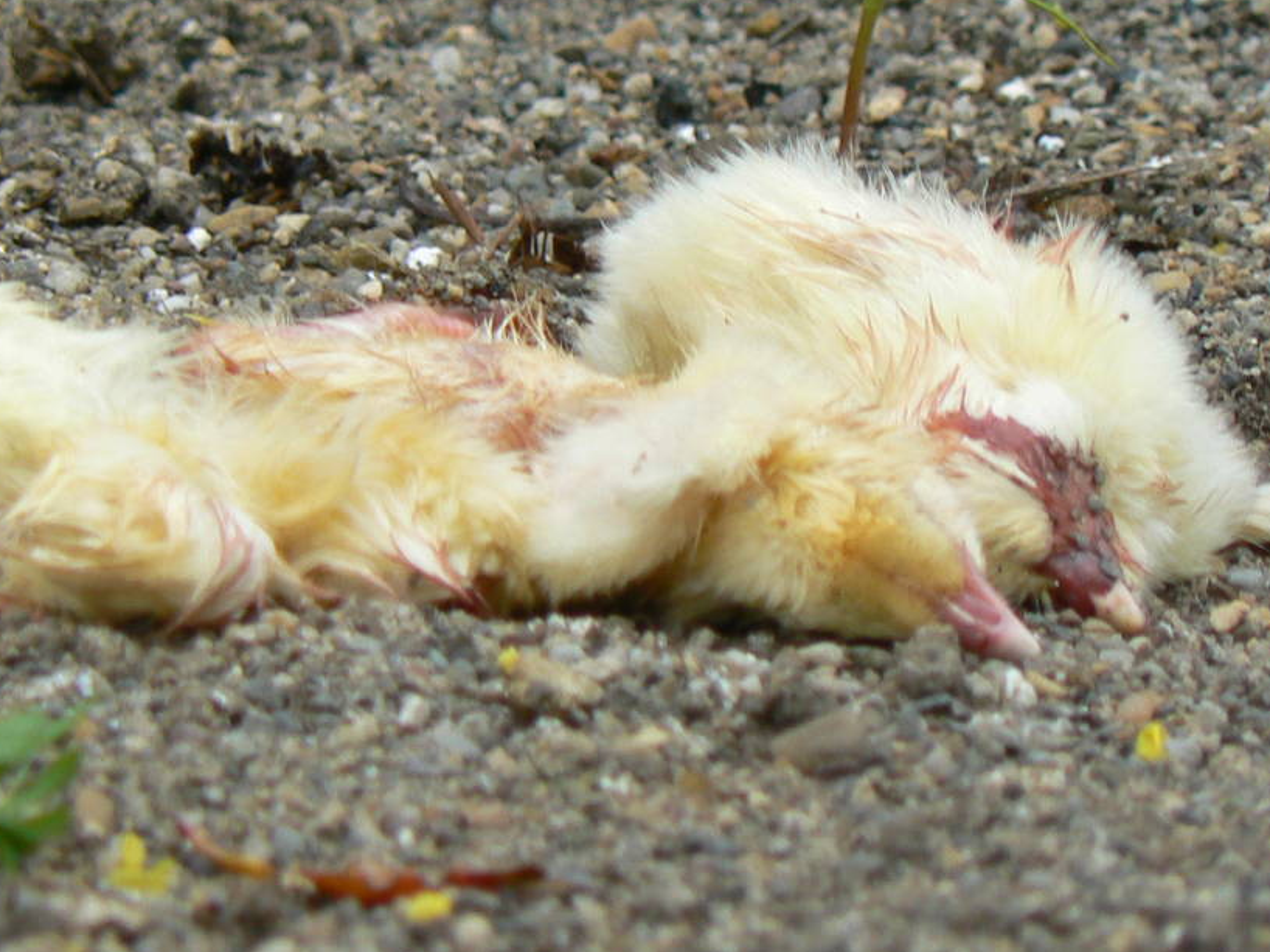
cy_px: 276
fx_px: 19586
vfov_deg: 2.8
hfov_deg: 3.7
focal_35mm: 534
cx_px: 399
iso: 80
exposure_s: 1/100
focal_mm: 45.4
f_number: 4.5
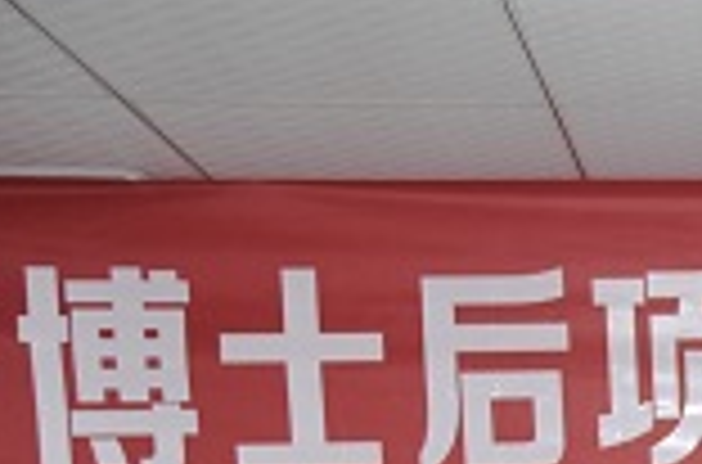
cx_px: 1314
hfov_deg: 14.1
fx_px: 2469
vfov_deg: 10.1
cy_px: 865
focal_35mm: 127
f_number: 4
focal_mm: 22
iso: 800
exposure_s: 1/60
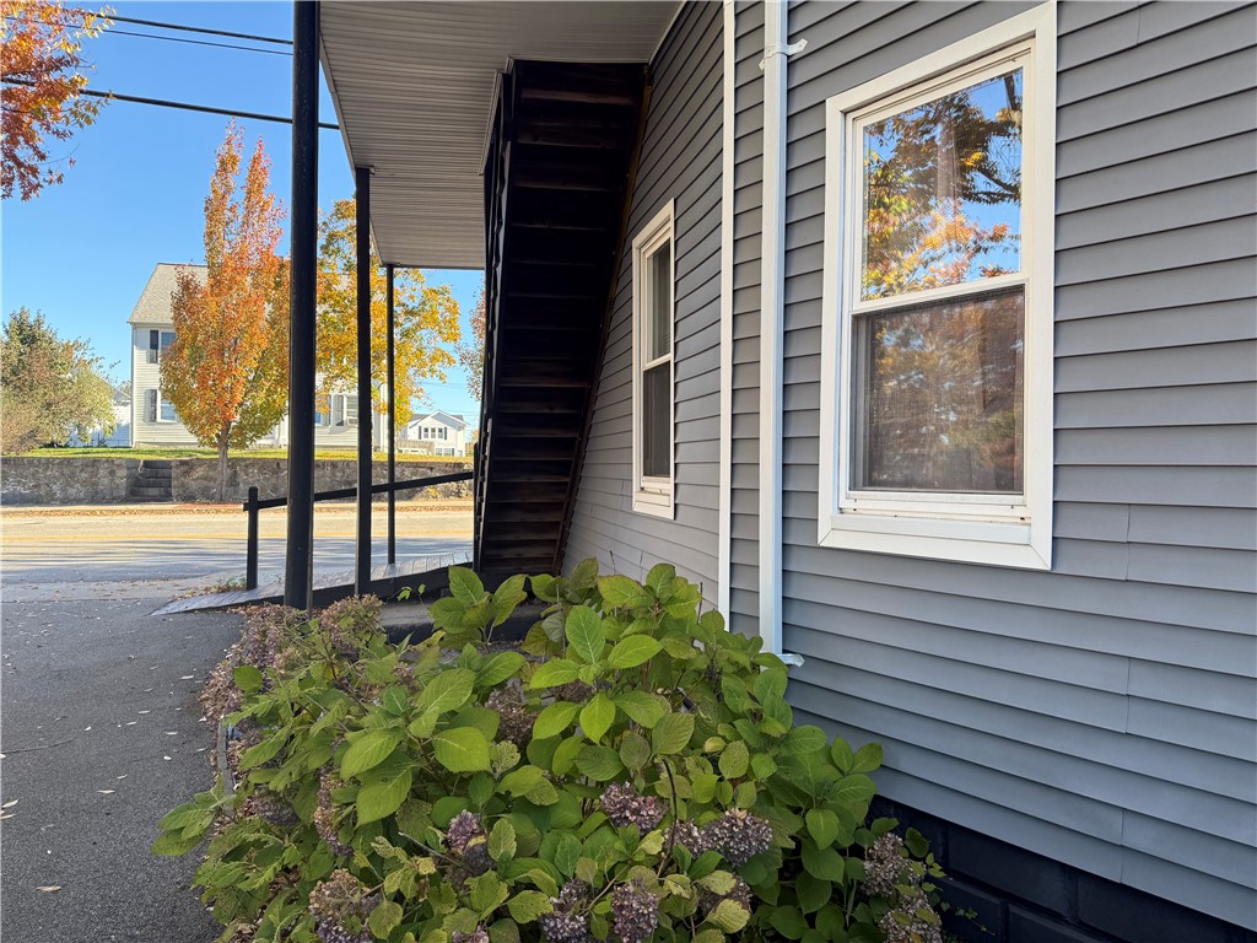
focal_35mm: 24
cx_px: 628
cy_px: 472
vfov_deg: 56.8
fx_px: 872
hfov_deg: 71.6
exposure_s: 1/514
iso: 100
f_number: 1.78
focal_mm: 6.76
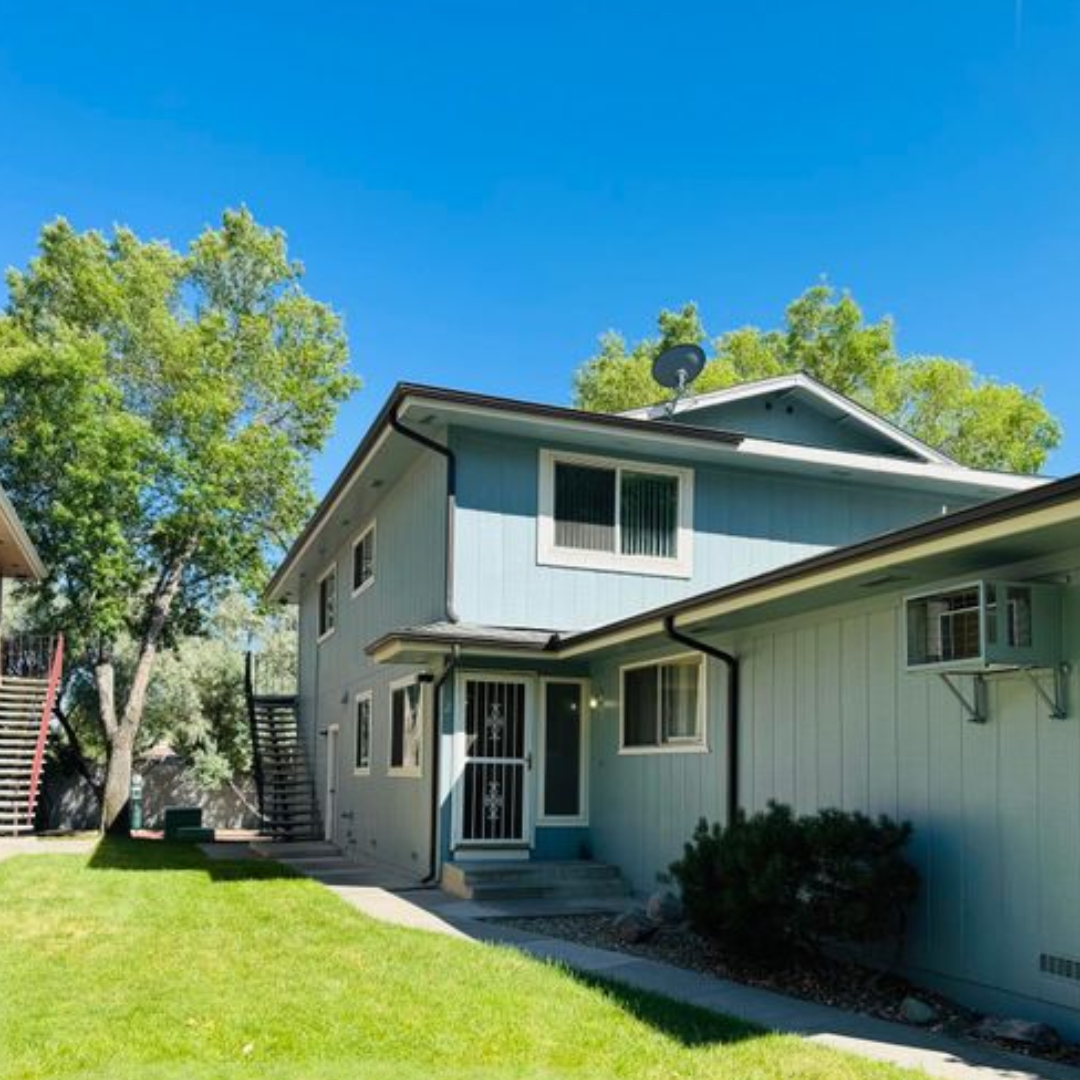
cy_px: 716
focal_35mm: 29
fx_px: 1024
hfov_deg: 55.6
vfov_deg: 54.5
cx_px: 540
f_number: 1.78
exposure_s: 1/1818
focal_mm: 6.76
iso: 80
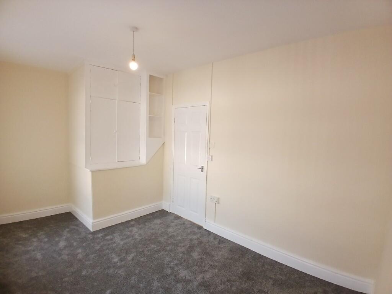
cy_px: 147
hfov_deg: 91.0
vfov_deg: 74.7
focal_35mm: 17
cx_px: 196
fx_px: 193
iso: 80
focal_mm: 1.4
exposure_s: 1/50
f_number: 2.2
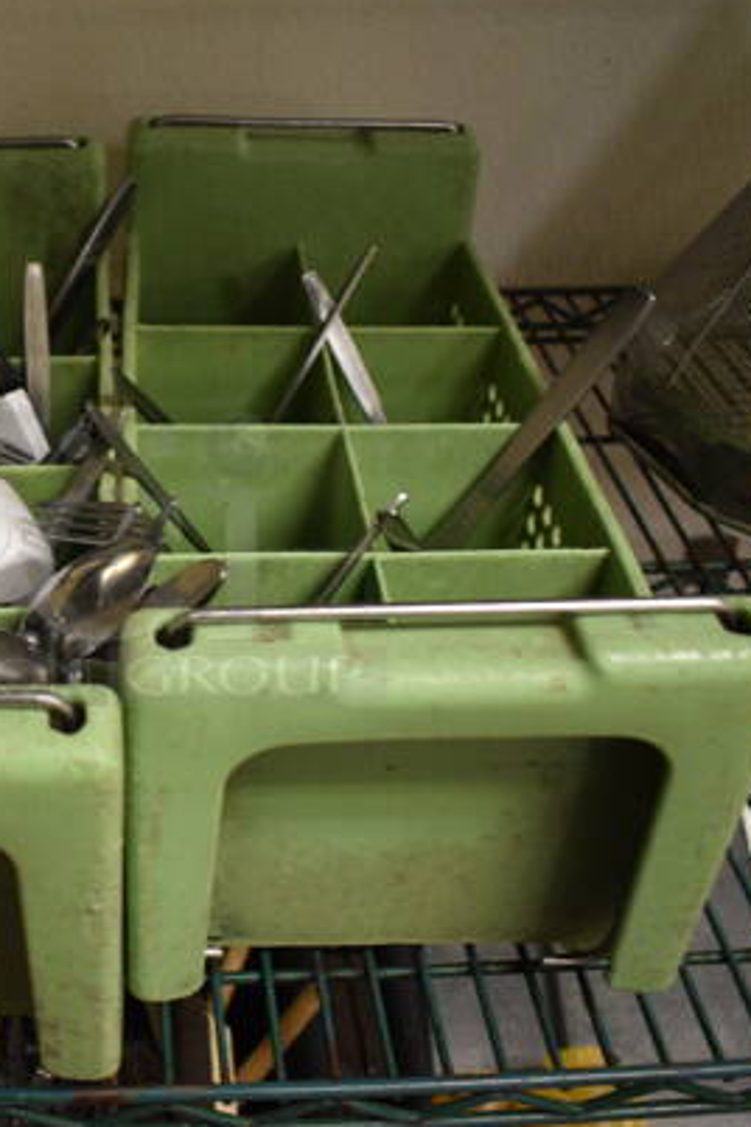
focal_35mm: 41
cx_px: 76
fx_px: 1283
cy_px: 558
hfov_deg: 31.1
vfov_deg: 47.4
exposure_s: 1/125
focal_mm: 18
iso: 2000
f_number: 3.5
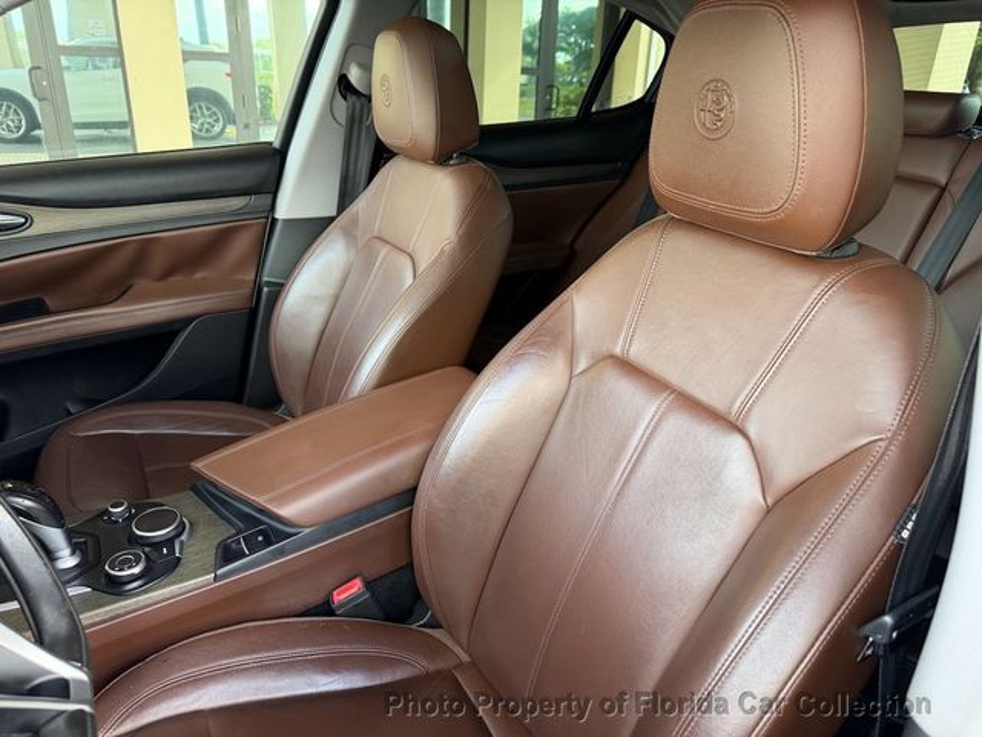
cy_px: 368
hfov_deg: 71.6
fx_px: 681
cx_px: 491
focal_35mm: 24
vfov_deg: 56.8
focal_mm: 6.76
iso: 160
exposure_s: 1/121
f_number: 1.78
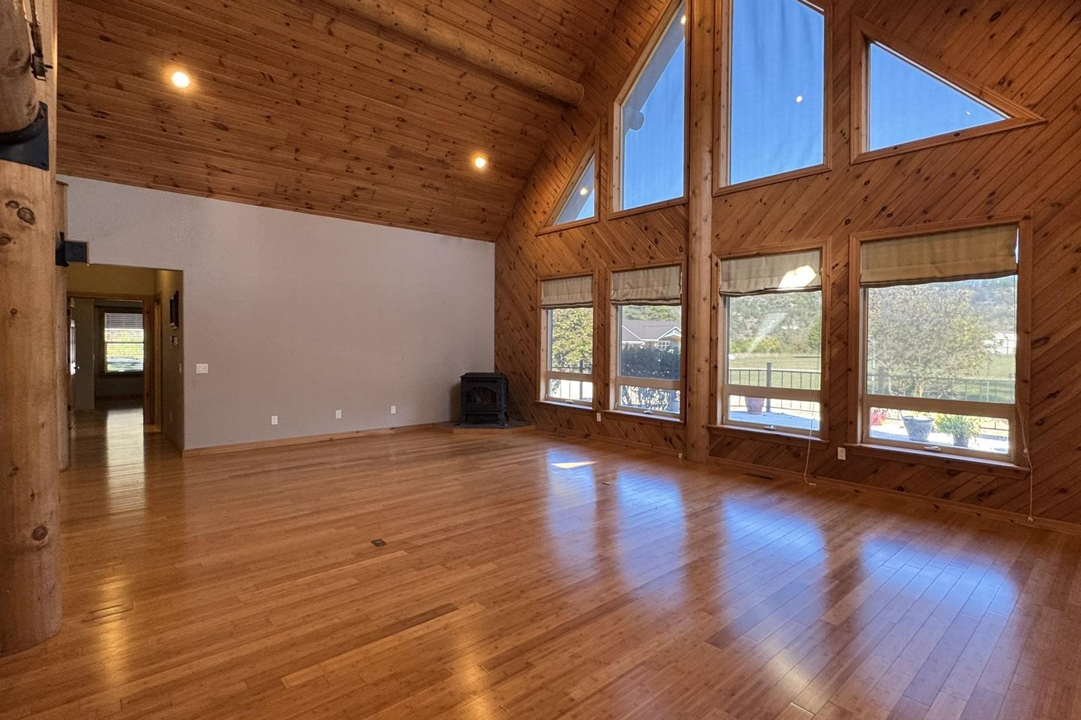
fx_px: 540
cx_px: 584
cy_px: 351
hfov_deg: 89.8
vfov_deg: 67.4
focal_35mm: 18
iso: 200
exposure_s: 1/120
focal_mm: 2.22
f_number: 2.2
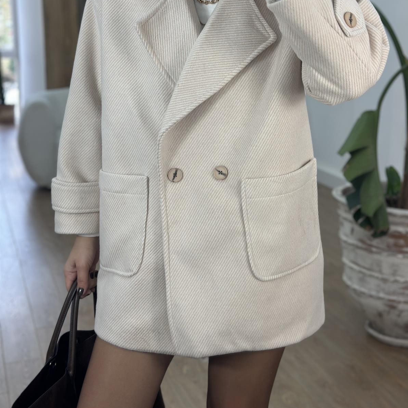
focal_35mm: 57
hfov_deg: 30.0
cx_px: 205
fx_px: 760
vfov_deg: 29.9
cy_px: 149
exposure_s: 1/158
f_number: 1.78
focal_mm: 6.86
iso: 64
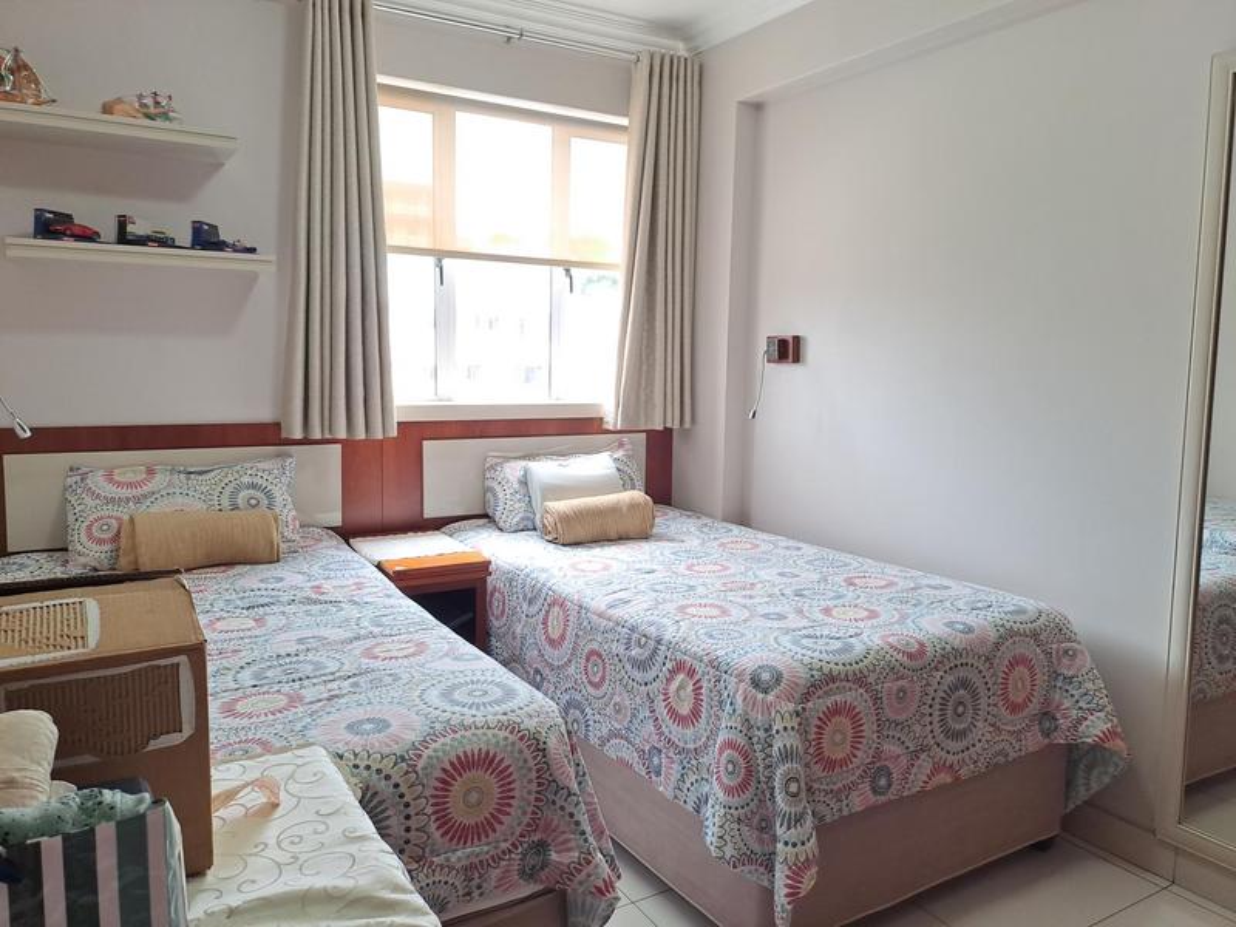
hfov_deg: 69.4
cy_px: 464
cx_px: 618
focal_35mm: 25
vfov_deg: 54.9
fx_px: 893
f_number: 1.8
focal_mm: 4.65
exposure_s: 1/60
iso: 64
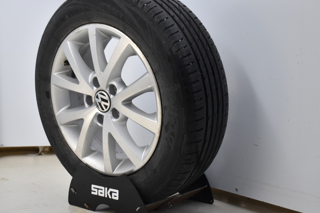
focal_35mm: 62
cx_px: 138
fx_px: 548
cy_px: 106
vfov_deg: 22.0
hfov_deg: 32.5
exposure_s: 1/60
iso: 800
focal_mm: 31
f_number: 4.2
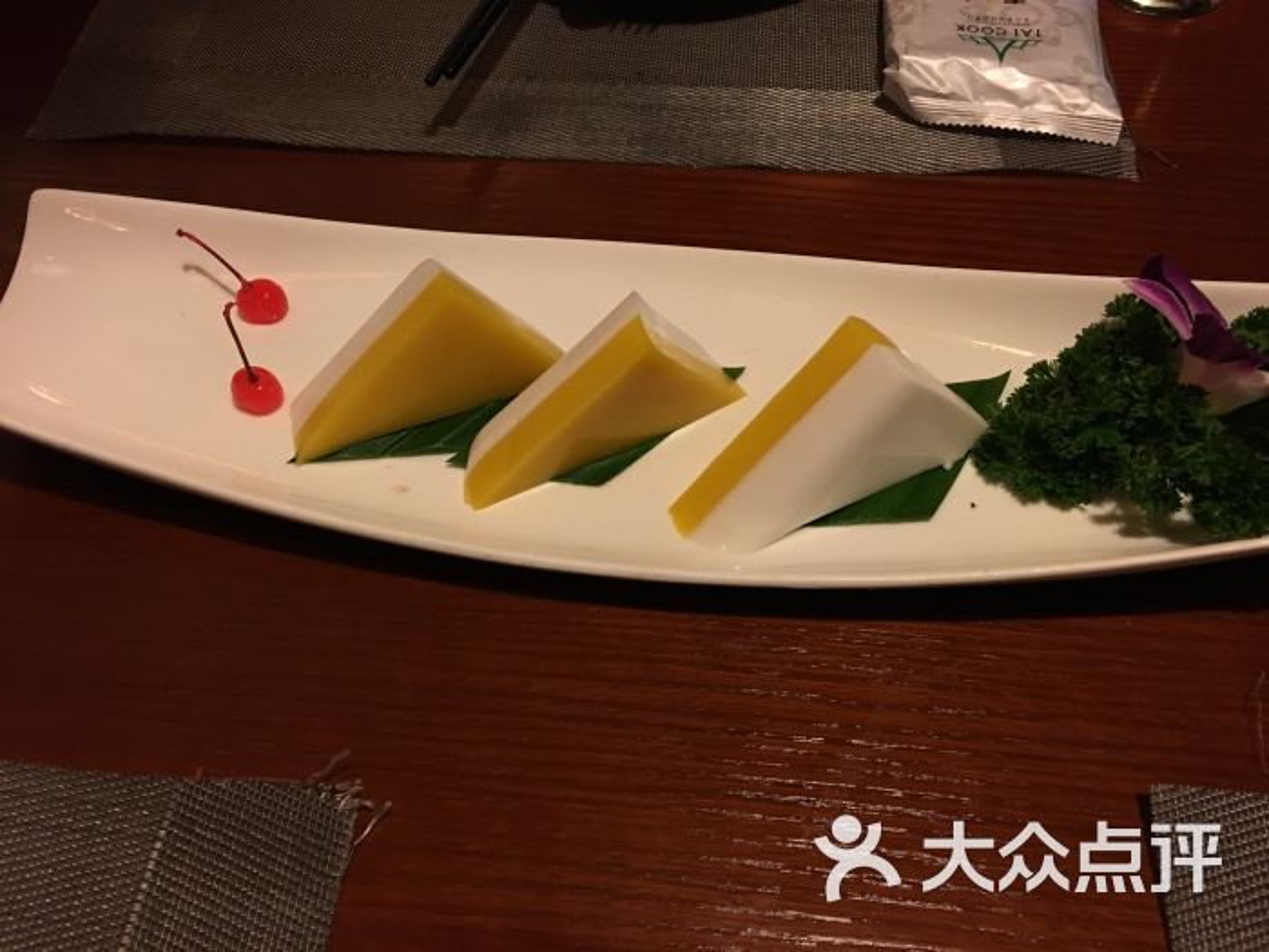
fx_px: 1063
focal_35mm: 29
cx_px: 634
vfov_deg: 48.2
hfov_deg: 61.7
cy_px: 476
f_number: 2.2
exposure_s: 1/10
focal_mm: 4.15
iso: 100
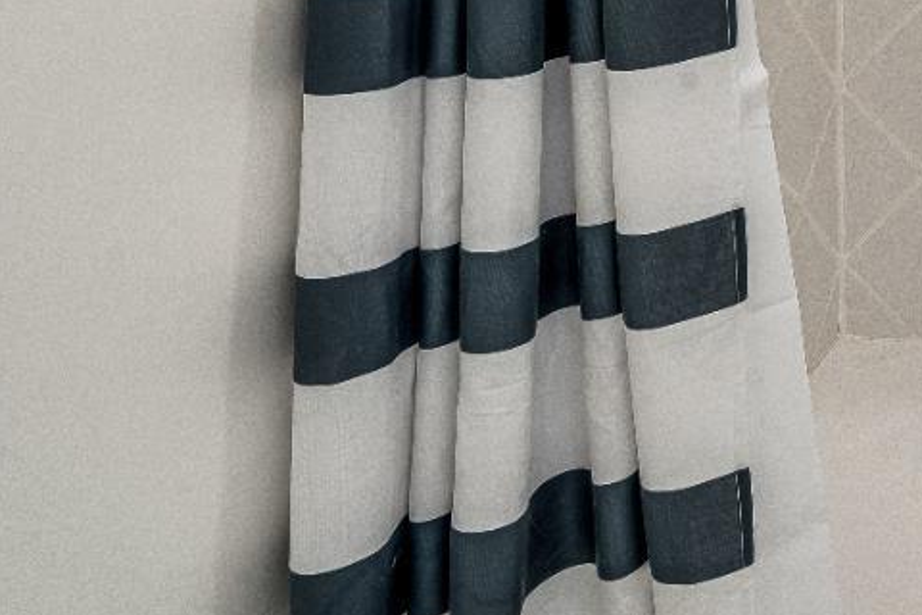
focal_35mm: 50
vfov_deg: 22.1
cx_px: 1391
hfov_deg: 27.3
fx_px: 1280
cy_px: -317
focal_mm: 16
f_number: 11
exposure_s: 1/125
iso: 320
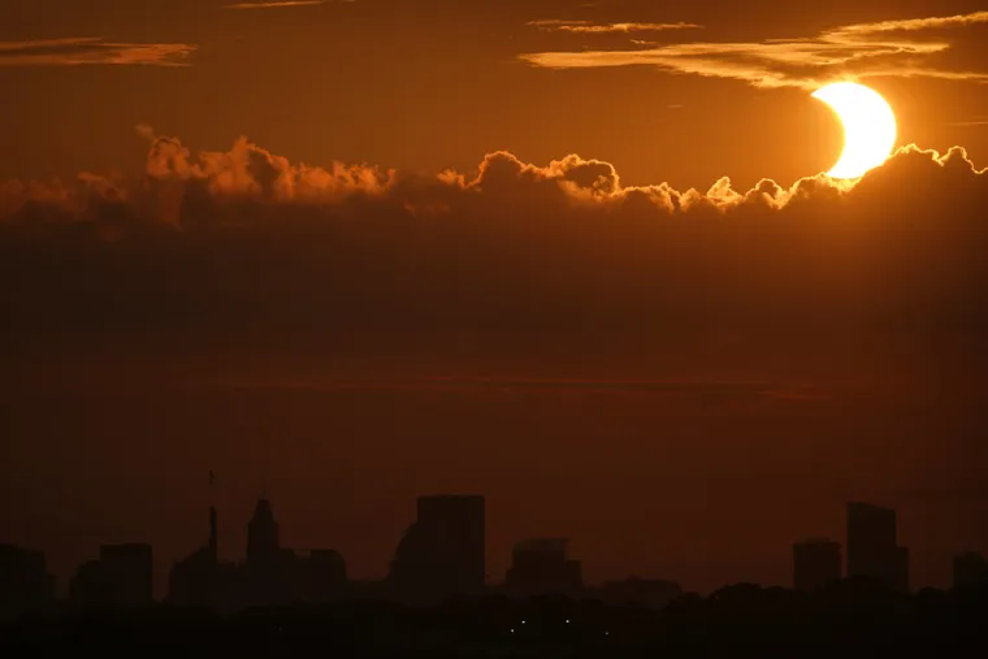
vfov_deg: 3.4
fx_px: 10979
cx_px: 494
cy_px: 330
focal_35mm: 400
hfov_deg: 5.2
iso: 50
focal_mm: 400
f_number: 2.8
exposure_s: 1/2500
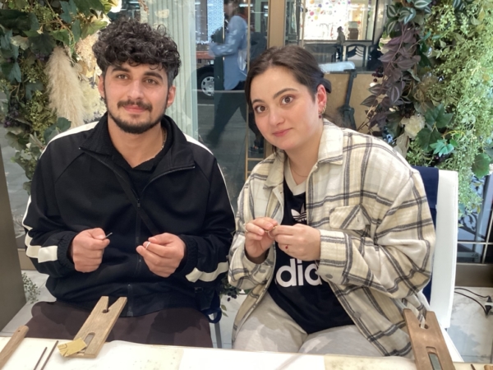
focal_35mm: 31
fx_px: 442
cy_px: 185
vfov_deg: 45.4
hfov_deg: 58.4
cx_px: 246
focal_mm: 3.3
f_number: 2.4
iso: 200
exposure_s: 1/60
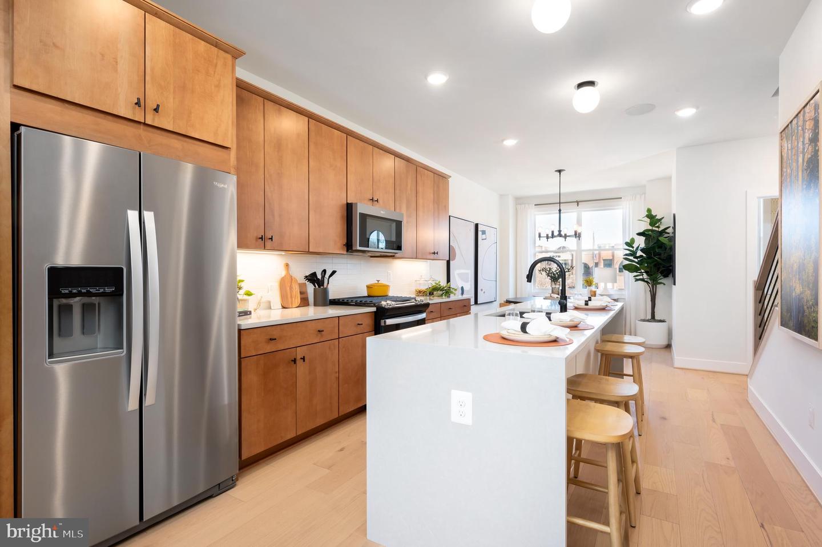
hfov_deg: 91.7
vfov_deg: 68.8
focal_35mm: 18
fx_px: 399
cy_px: 274
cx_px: 411
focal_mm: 17.5
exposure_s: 1/200
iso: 800
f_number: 16
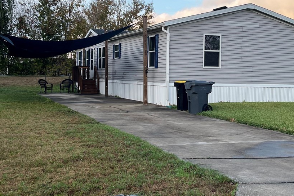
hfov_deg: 37.5
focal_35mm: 53
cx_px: 143
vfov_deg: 25.4
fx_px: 433
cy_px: 69
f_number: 1.6
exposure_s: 1/891
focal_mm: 5.1
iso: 50
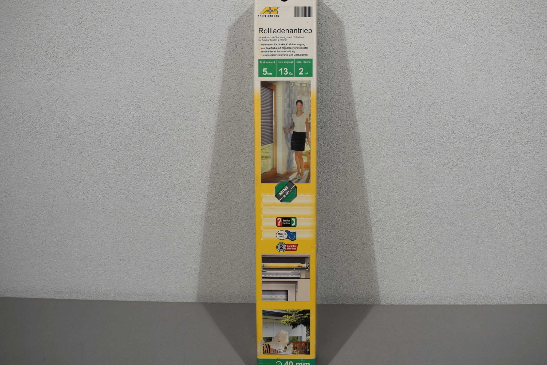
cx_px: 288
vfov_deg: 40.0
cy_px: 186
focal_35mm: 33
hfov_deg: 57.2
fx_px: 501
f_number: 5.6
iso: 280
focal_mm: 20
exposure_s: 1/125
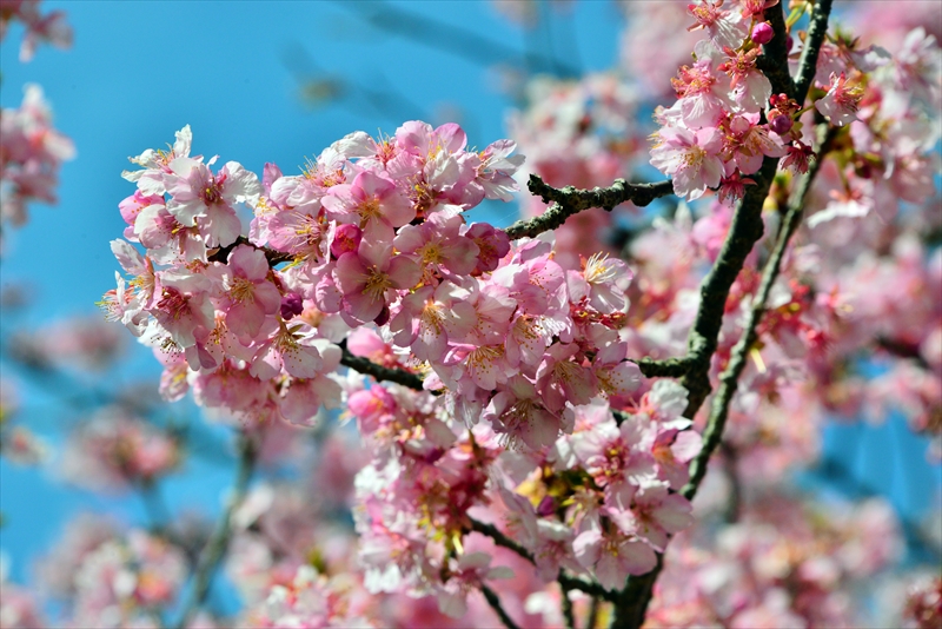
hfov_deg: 6.9
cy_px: 314
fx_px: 7852
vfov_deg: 4.6
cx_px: 471
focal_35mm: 300
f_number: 14
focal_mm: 300
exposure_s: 1/1250
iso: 800
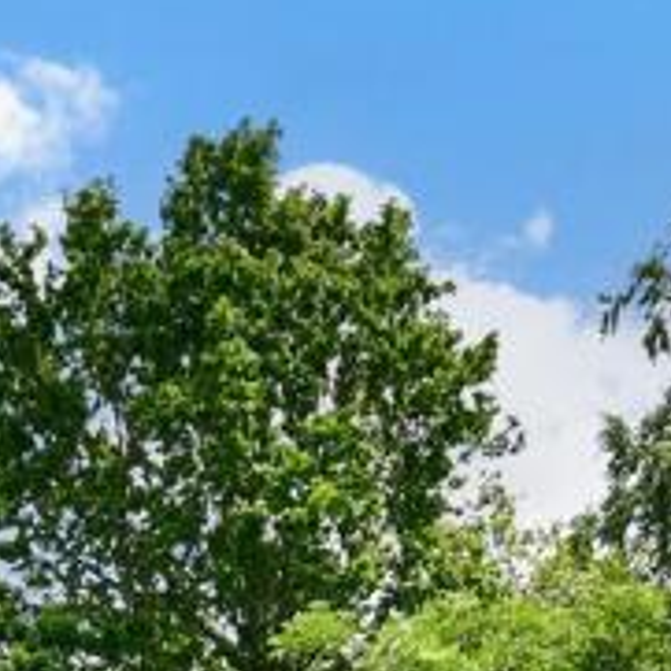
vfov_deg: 18.8
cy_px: 1188
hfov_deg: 23.9
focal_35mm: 72
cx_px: 219
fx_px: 1579
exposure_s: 1/320
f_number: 8
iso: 160
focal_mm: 10
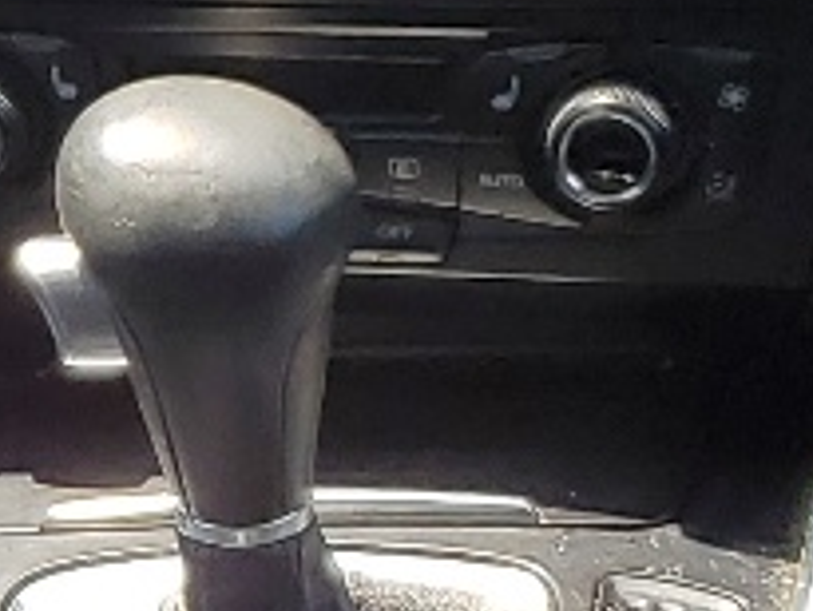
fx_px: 4771
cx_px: -345
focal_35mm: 203
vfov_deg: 7.3
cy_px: 603
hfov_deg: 9.5
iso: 50
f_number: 1.5
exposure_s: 1/588
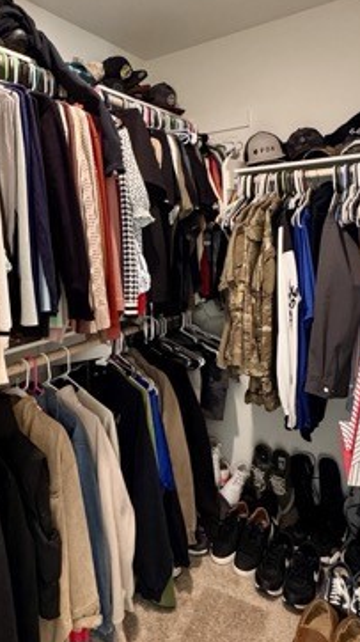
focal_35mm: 27
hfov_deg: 41.1
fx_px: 459
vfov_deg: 69.0
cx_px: 74
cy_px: 247
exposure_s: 1/60
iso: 500
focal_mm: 2.22
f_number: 2.2
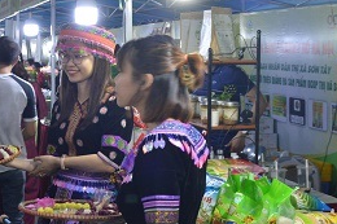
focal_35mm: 83
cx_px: 76
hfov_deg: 24.2
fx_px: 776
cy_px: 91
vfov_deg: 16.4
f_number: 5.6
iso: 800
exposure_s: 1/50
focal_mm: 24
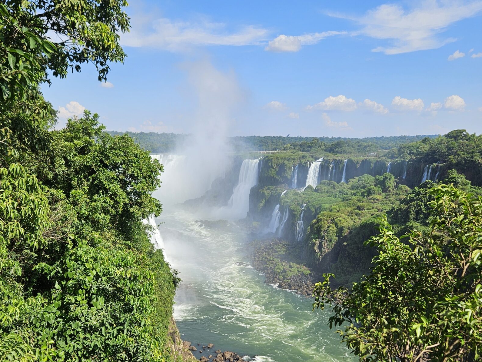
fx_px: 515
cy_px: 257
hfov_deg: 50.1
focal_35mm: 37
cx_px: 254
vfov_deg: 38.0
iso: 25
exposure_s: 1/2088
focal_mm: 5.4
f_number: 1.8
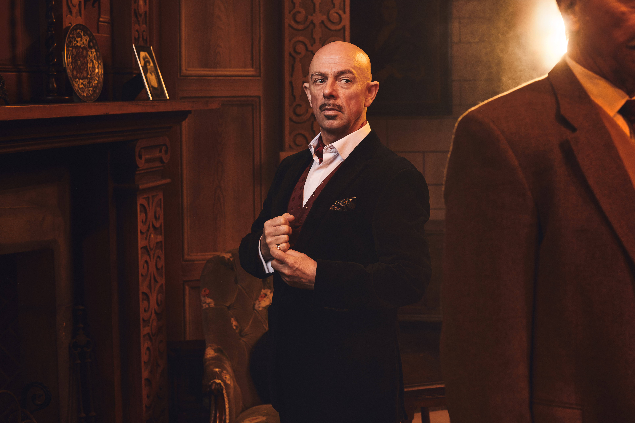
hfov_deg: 39.6
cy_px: 212
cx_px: 318
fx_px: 882
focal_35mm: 50
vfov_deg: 27.0
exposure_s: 1/200
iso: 640
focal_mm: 50
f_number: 5.6
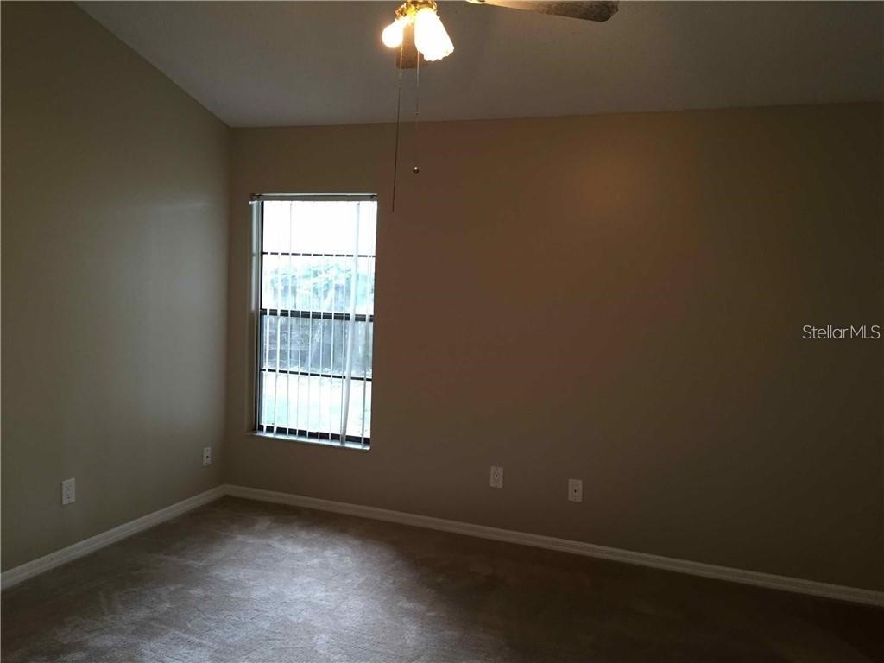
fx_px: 741
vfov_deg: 48.2
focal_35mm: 29
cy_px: 332
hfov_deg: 61.7
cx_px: 442
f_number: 2.2
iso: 125
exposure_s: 1/30
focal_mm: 4.15
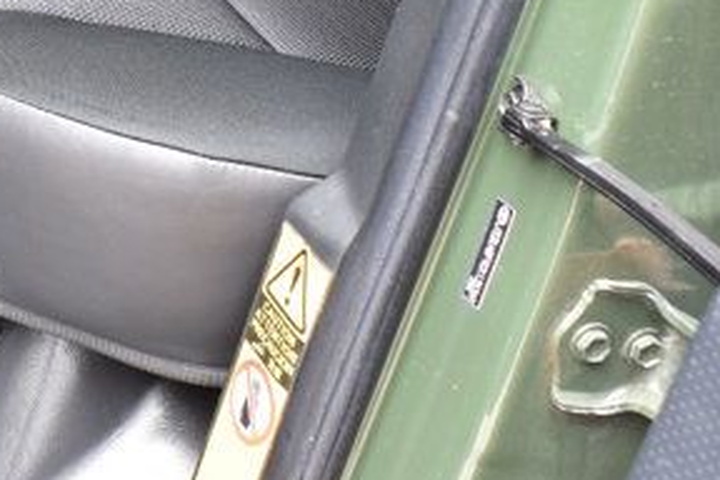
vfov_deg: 13.7
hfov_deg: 19.9
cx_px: -155
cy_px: -135
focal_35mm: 96
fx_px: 1920
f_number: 6.3
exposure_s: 1/20
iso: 400
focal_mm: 18
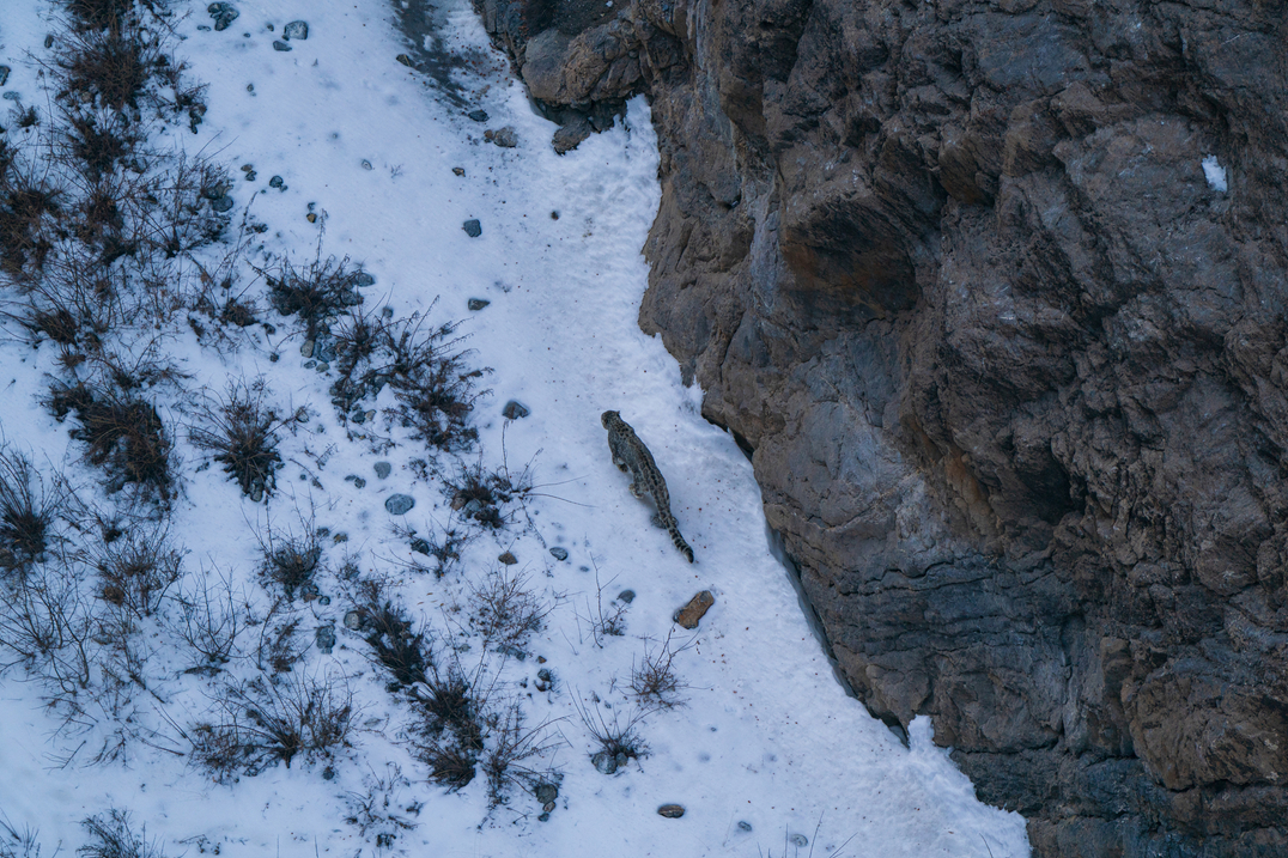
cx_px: 638
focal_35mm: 890
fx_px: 31835
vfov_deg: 1.5
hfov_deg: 2.3
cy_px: 432
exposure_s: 1/160
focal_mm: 840
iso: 500
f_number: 5.6
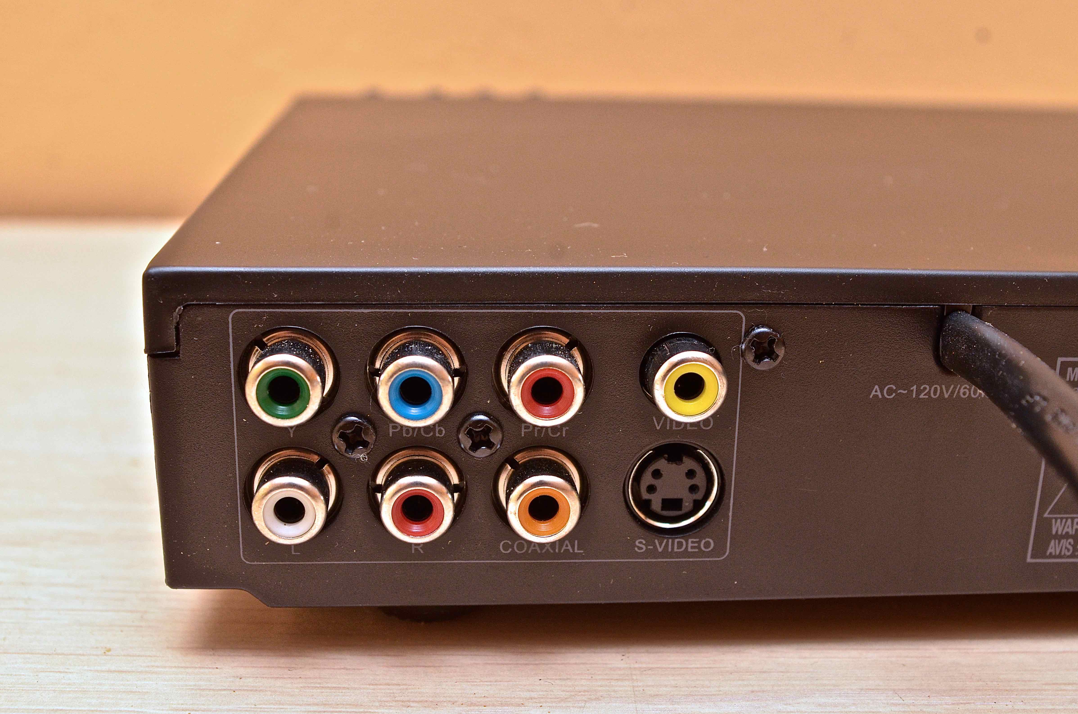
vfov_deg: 31.8
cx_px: 539
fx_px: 1255
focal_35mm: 42
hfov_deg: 46.5
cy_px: 357
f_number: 8
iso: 800
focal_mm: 28
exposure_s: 1/160
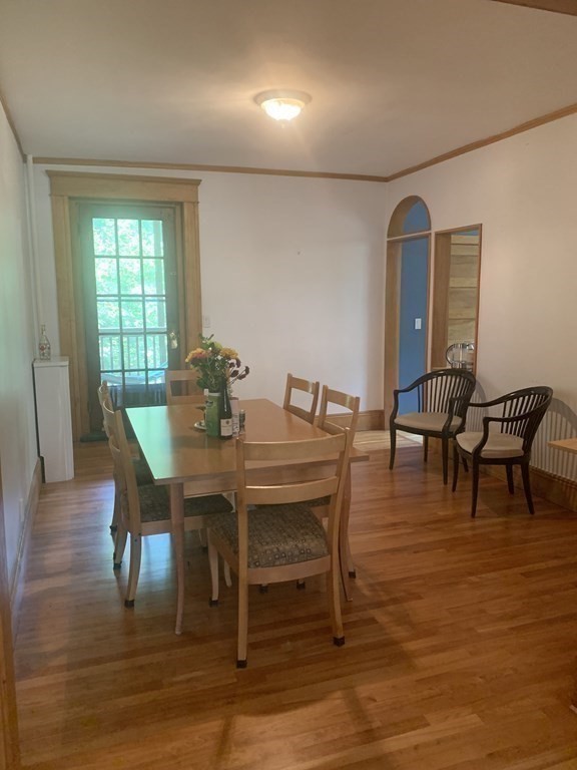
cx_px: 288
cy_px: 385
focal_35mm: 26
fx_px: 578
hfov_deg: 53.1
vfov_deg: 67.3
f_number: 1.8
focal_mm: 4.25
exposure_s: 1/40
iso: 320
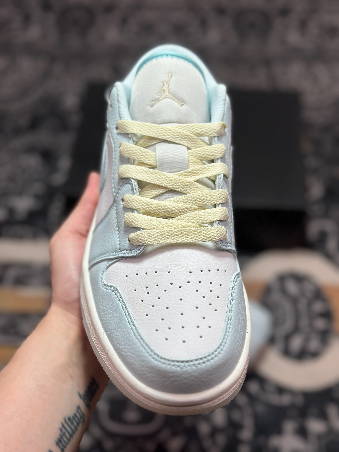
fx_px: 627
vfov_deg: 39.7
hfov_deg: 30.3
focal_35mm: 48
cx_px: 170
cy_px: 226
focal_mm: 6.86
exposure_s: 1/1497
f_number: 1.78
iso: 80
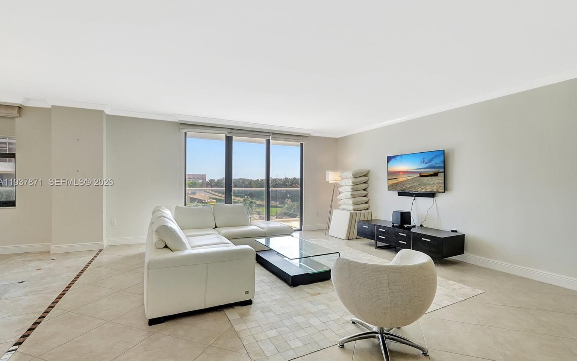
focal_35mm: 18
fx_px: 276
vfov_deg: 66.4
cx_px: 297
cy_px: 183
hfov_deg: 92.6
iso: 640
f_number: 13
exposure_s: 1/20
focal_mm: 16.5
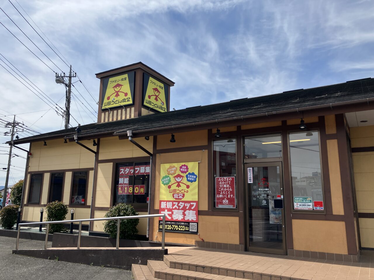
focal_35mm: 28
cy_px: 140
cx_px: 187
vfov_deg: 49.7
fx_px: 303
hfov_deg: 63.4
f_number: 1.8
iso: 32
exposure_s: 1/2433
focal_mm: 3.99
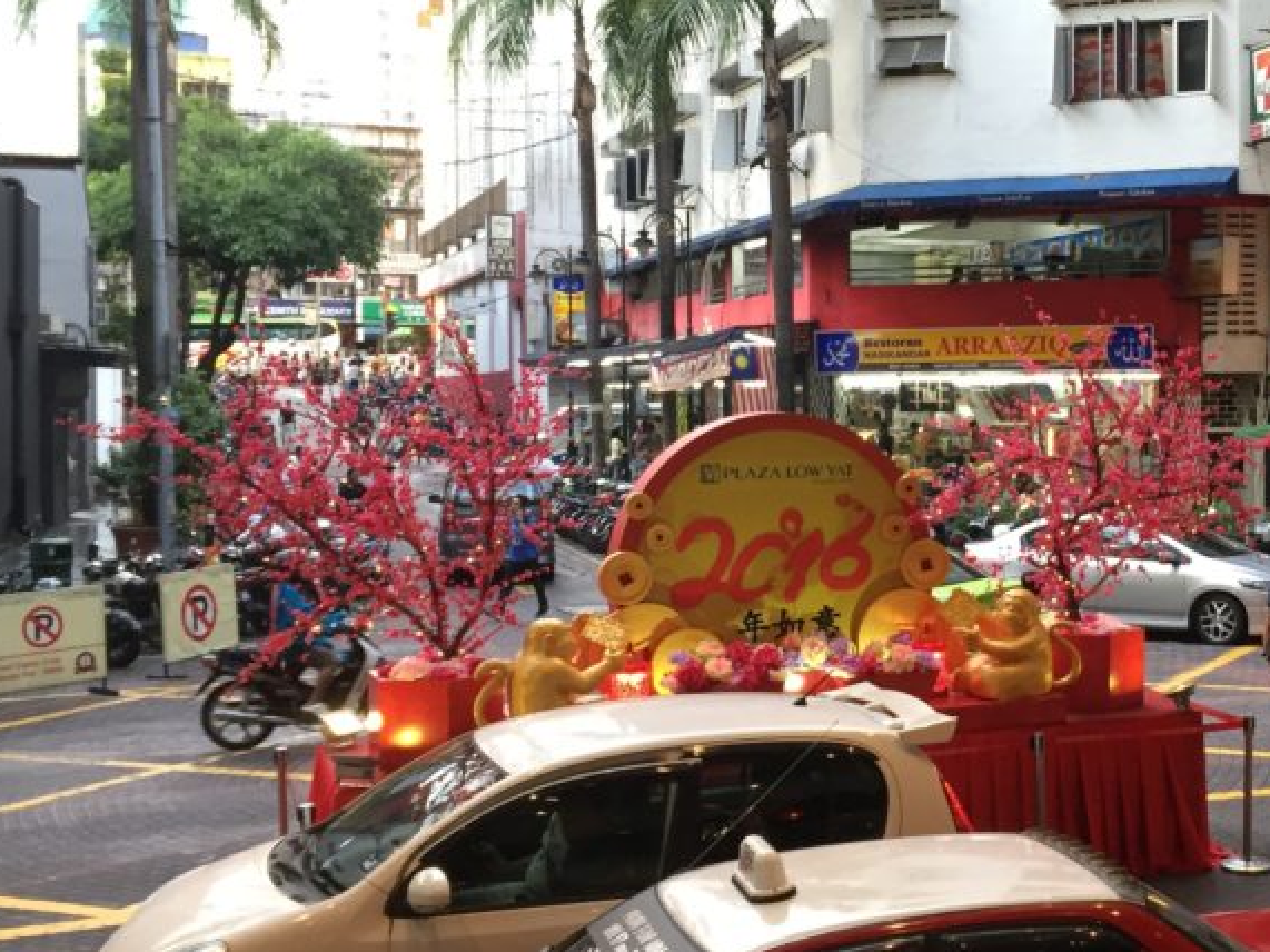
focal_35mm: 52
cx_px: 1052
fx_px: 1907
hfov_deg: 35.4
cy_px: 425
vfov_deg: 28.0
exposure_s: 1/33
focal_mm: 4.15
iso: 50
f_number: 2.2
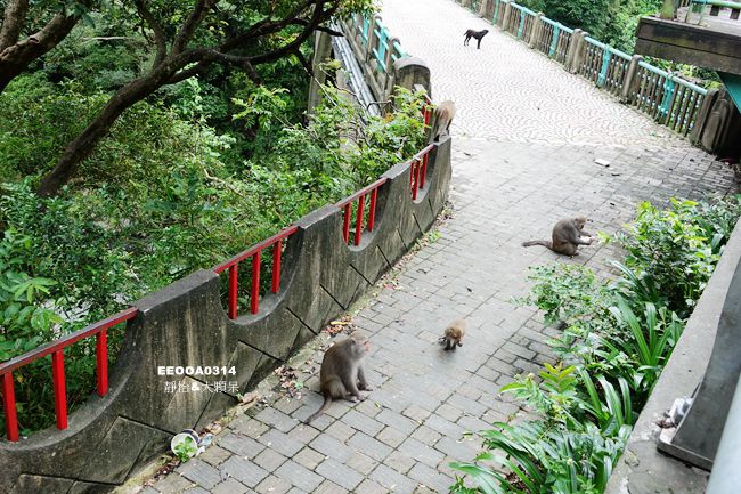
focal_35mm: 34
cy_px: 247
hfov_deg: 55.8
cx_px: 370
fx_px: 700
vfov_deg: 38.9
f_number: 4
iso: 125
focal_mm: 12.48
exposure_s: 1/100
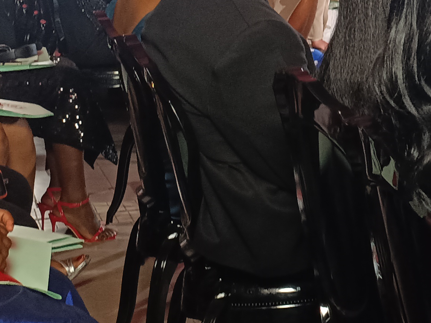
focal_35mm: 93
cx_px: 599
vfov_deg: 15.2
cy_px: -93
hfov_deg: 19.1
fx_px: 1158
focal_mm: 4.94
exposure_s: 1/50.1
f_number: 1.5
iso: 524
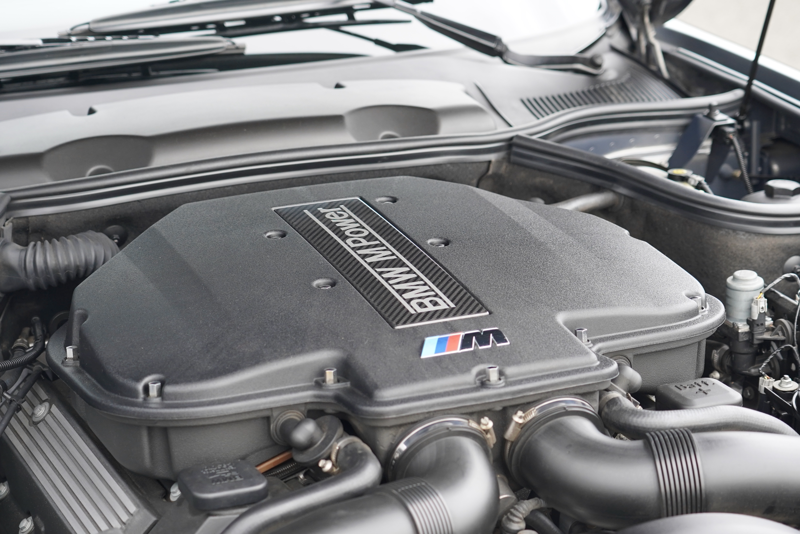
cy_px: 267
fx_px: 2089
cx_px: 400
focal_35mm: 94
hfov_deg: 21.7
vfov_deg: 14.6
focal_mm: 63
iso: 500
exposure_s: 1/160
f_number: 4
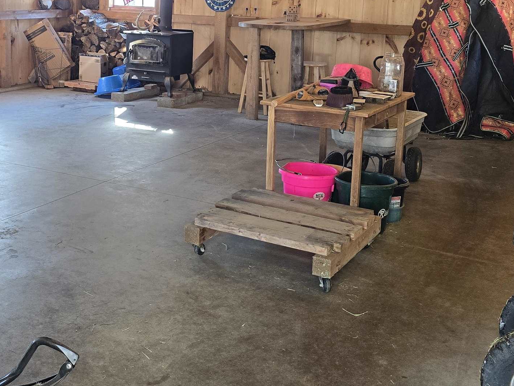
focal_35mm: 50
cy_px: 73
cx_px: 133
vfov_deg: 28.4
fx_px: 742
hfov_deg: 37.3
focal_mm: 6.3
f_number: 1.7
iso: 250
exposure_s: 1/120
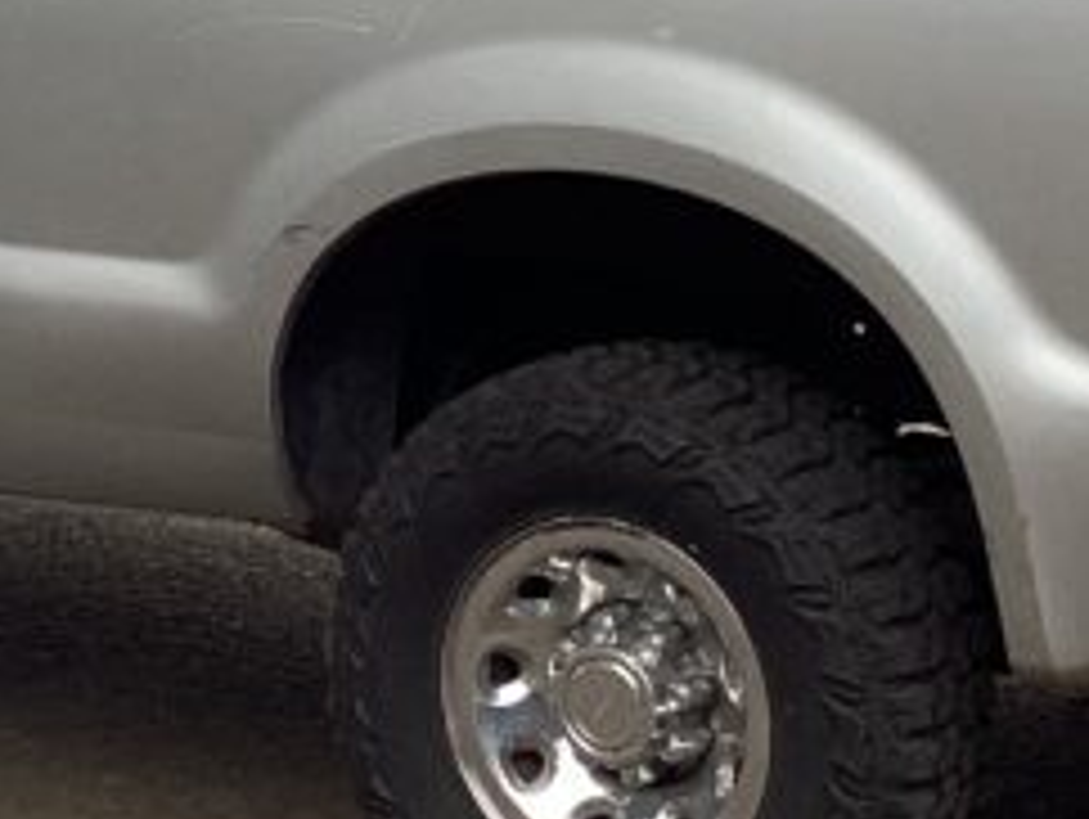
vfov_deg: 11.3
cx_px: 248
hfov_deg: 15.0
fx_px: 4125
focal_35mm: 131
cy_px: 184
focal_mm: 3.3
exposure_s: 1/186
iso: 25
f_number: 2.4
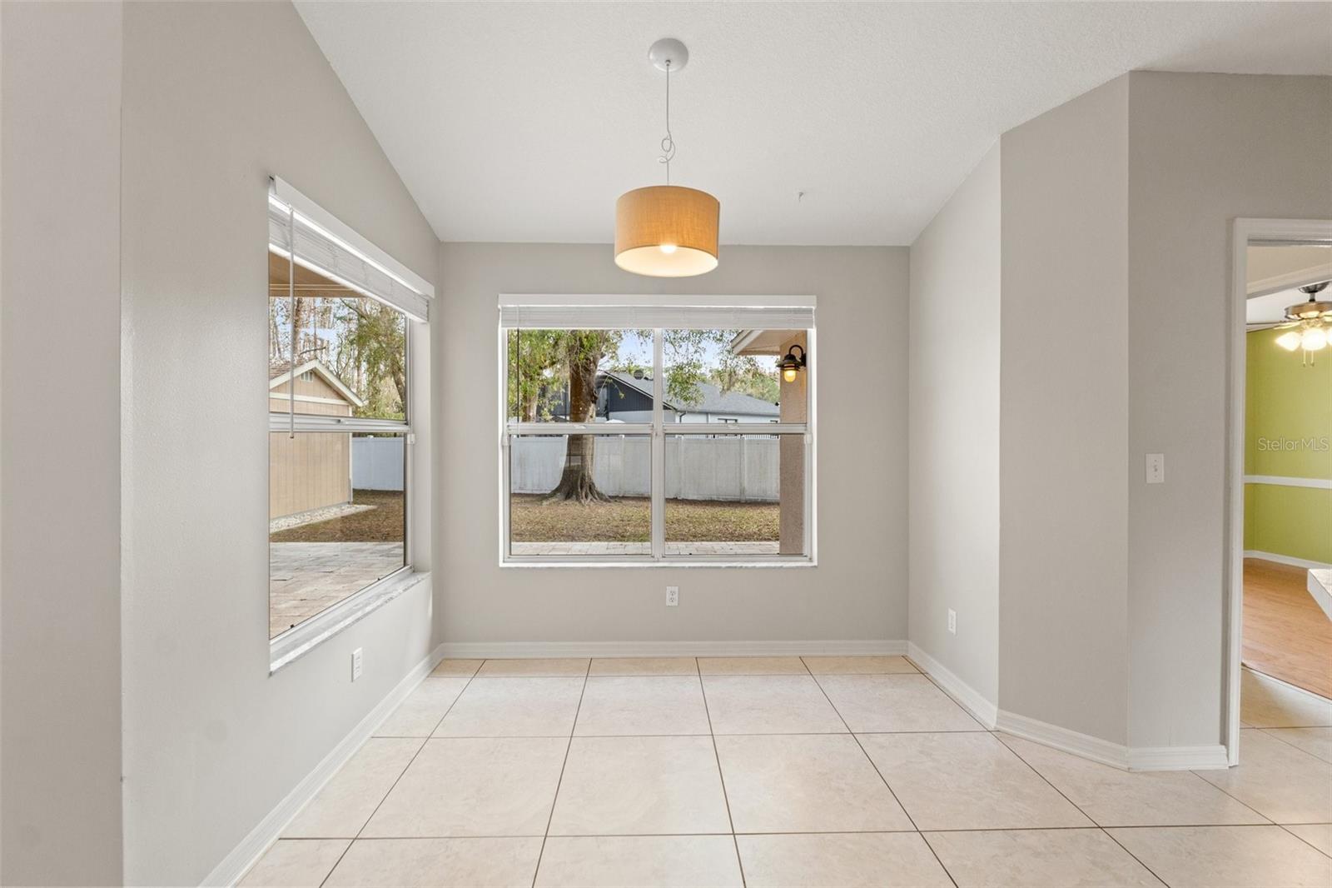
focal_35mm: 15
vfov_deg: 77.3
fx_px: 555
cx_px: 666
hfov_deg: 100.4
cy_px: 444
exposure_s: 1/15
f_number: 8
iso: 400
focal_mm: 10
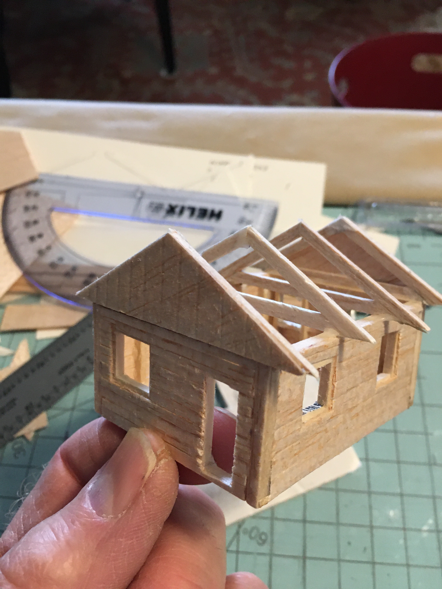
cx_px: 221
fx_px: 494
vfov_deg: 61.7
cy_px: 294
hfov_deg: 48.2
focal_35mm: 29
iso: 200
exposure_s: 1/30
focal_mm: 4.15
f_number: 2.2
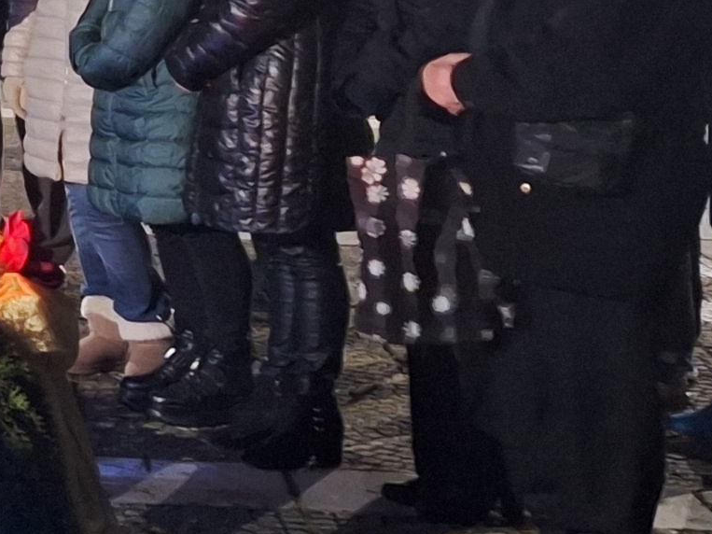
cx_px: -730
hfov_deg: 13.6
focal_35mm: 123
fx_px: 2530
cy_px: -156
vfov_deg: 11.7
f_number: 1.8
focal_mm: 5.54
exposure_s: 1/20
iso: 640
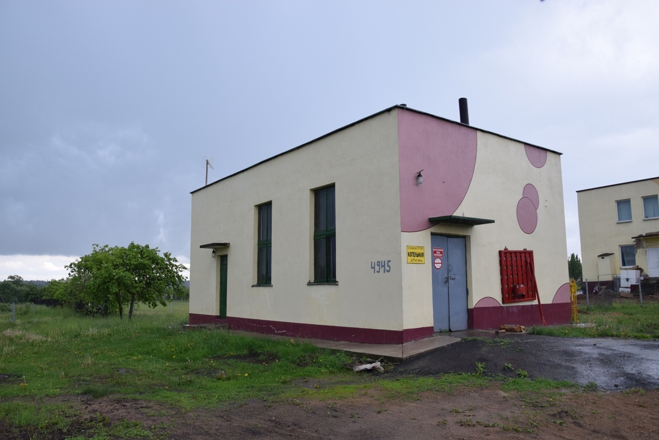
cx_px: 330
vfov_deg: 47.9
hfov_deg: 67.4
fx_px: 494
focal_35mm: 27
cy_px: 220
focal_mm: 18
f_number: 6.3
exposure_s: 1/160
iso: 400
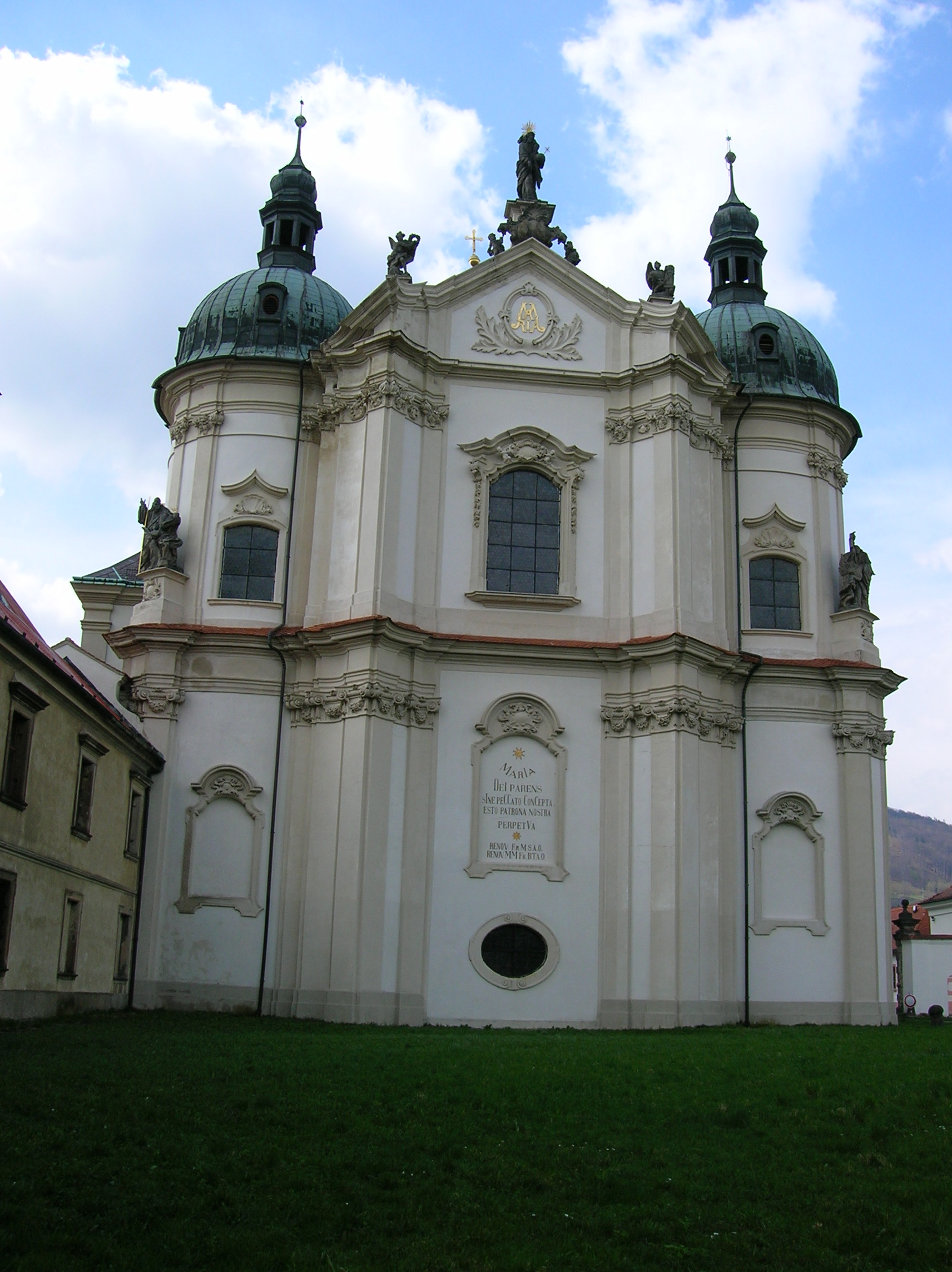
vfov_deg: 54.0
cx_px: 476
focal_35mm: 34
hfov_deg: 41.7
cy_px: 636
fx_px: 1249
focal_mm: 5.7
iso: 50
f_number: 4.9
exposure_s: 1/330
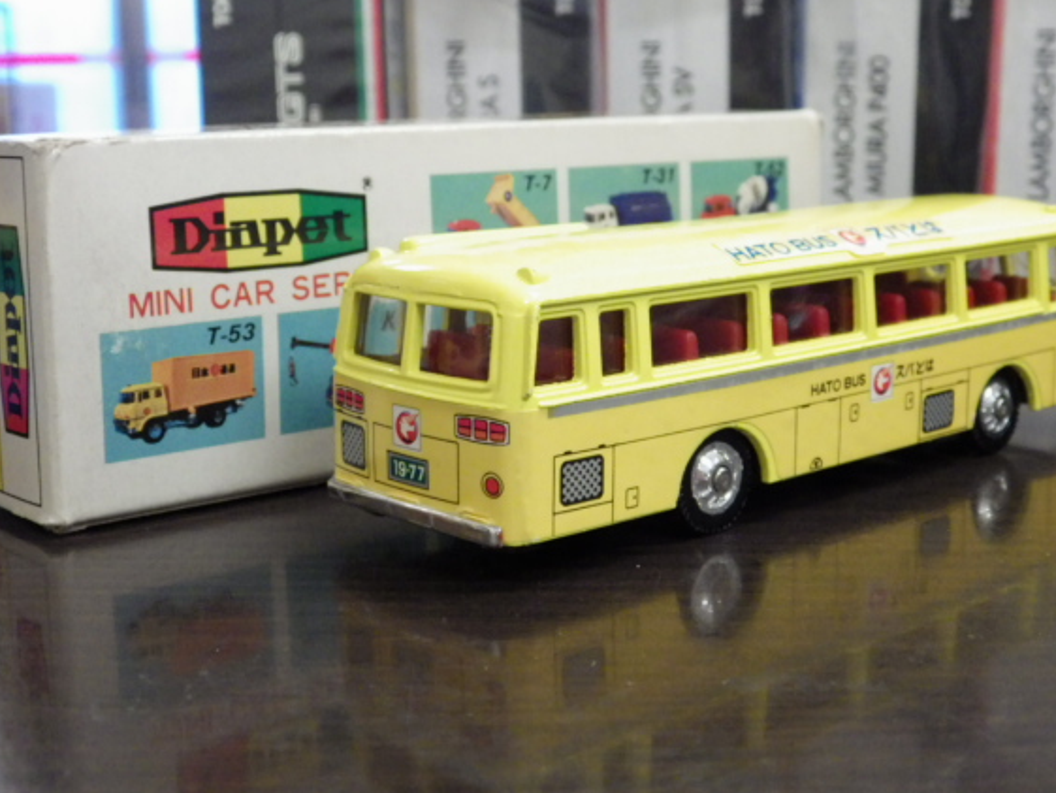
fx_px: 1739
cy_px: 343
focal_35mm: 57
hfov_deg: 33.8
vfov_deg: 25.6
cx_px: 525
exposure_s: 1/45
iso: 800
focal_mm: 9
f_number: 3.8
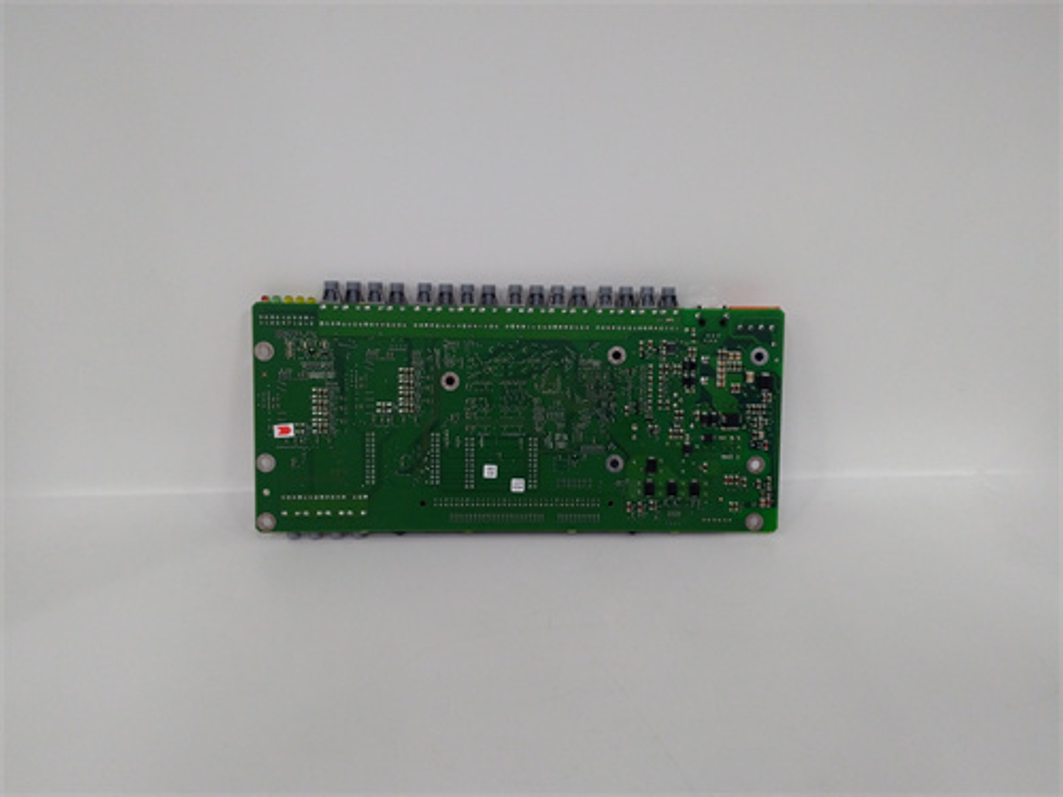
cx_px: 532
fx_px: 829
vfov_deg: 51.4
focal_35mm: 27
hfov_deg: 65.3
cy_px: 398
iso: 224
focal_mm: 3.79
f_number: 2
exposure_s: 1/33
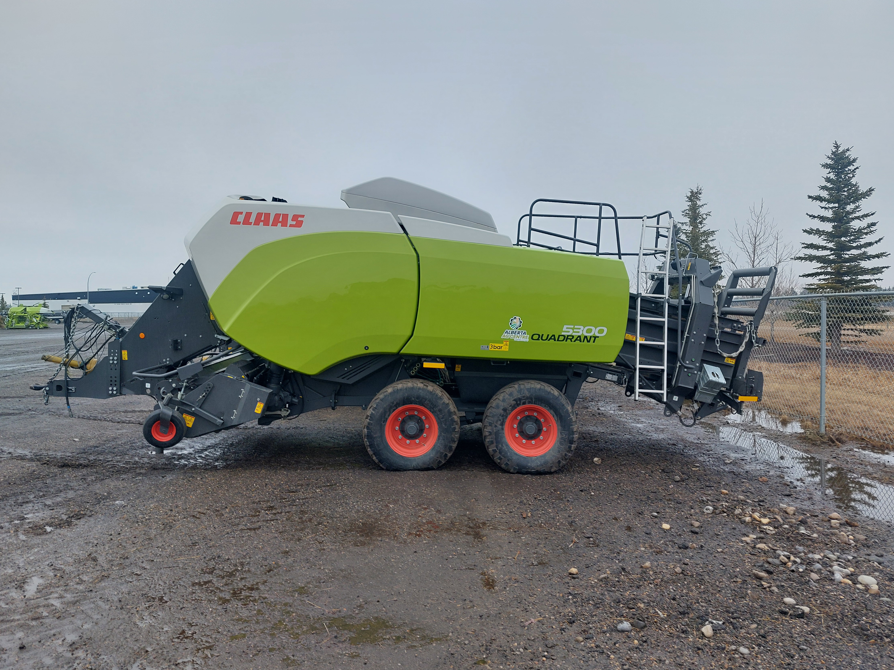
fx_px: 646
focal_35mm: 25
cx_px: 461
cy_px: 334
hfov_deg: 69.4
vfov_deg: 54.9
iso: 50
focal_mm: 5.23
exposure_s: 1/120
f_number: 1.8
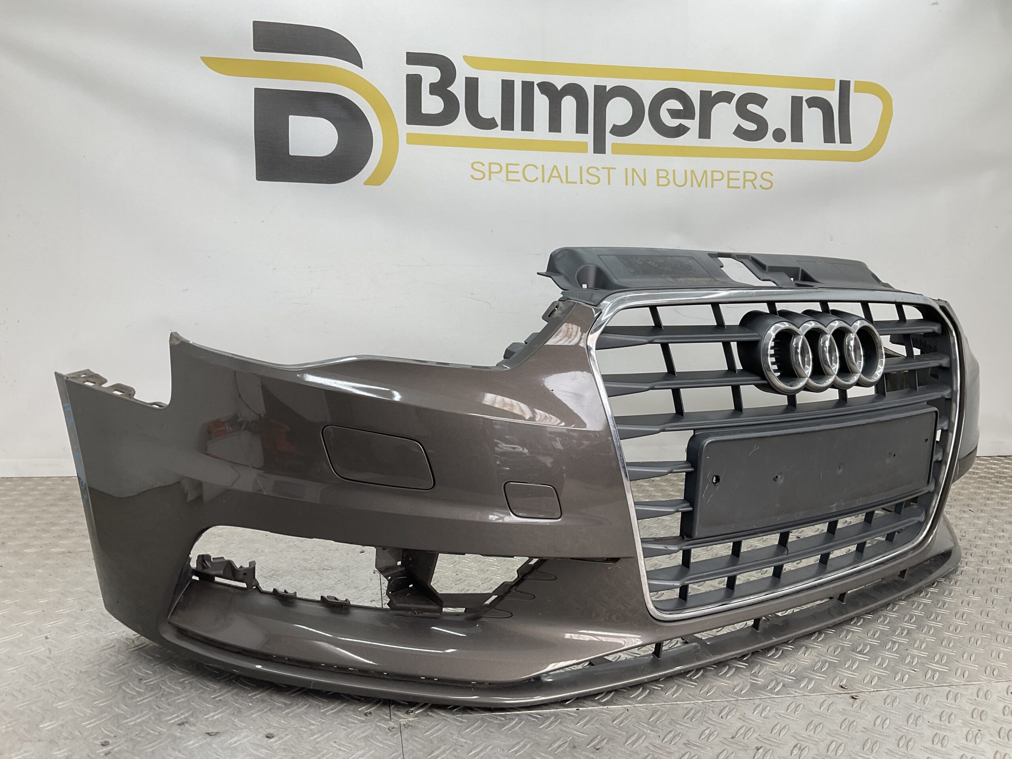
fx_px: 848
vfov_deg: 48.2
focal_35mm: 29
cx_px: 506
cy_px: 380
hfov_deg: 61.7
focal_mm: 3
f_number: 1.8
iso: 20
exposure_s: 1/120
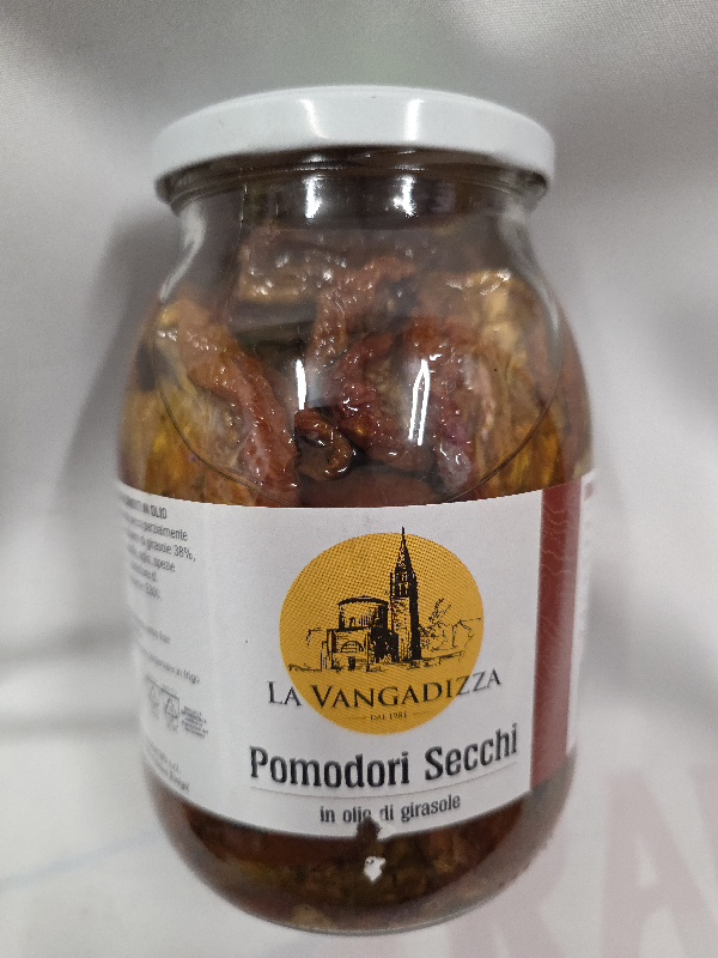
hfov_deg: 58.9
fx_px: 636
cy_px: 479
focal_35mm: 23
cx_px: 359
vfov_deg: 73.9
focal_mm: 6.3
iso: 500
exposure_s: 1/101
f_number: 1.7
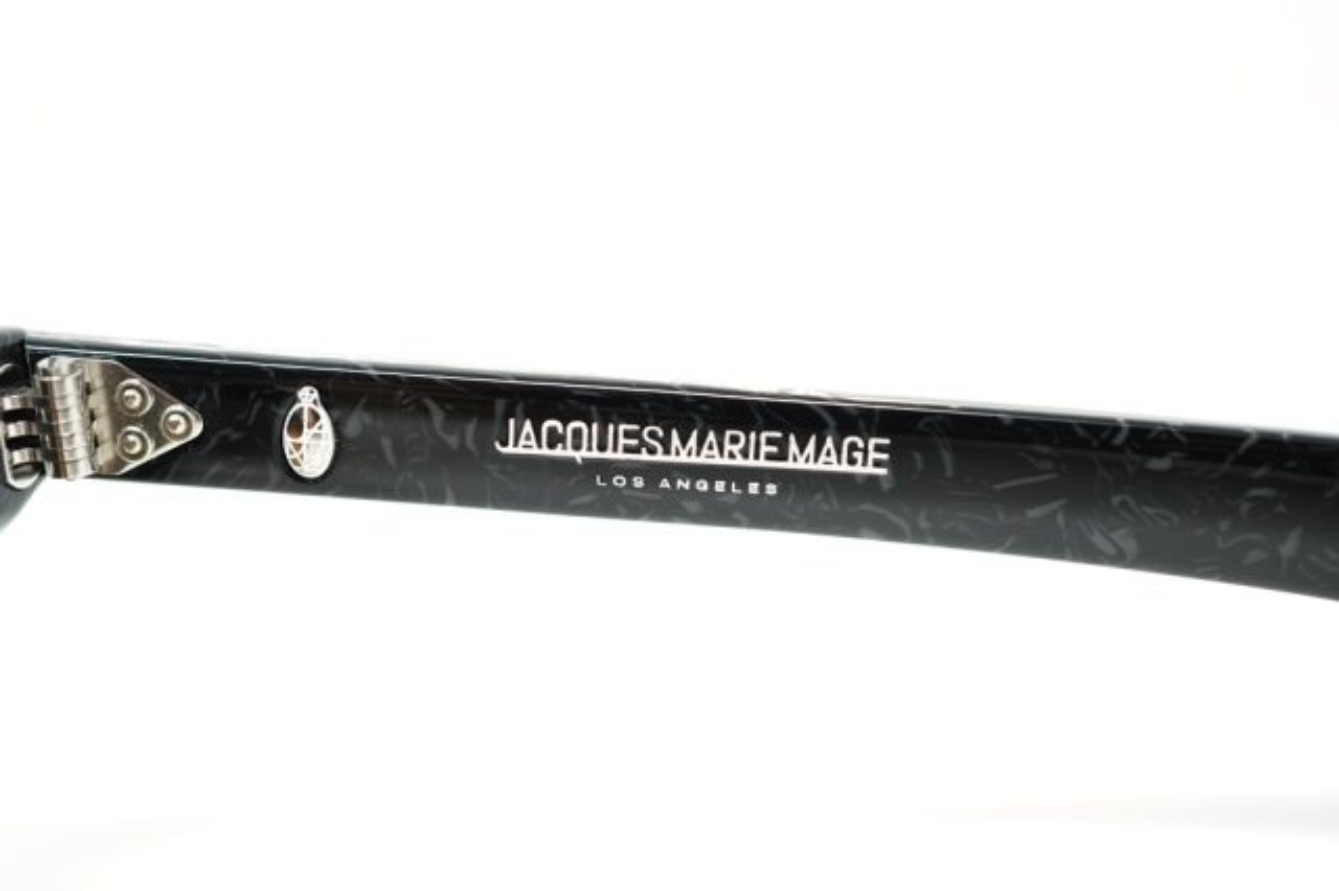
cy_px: 446
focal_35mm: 50
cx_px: 670
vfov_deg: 27.0
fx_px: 1859
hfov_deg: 39.6
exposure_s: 1/50
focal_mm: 50
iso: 320
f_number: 2.8
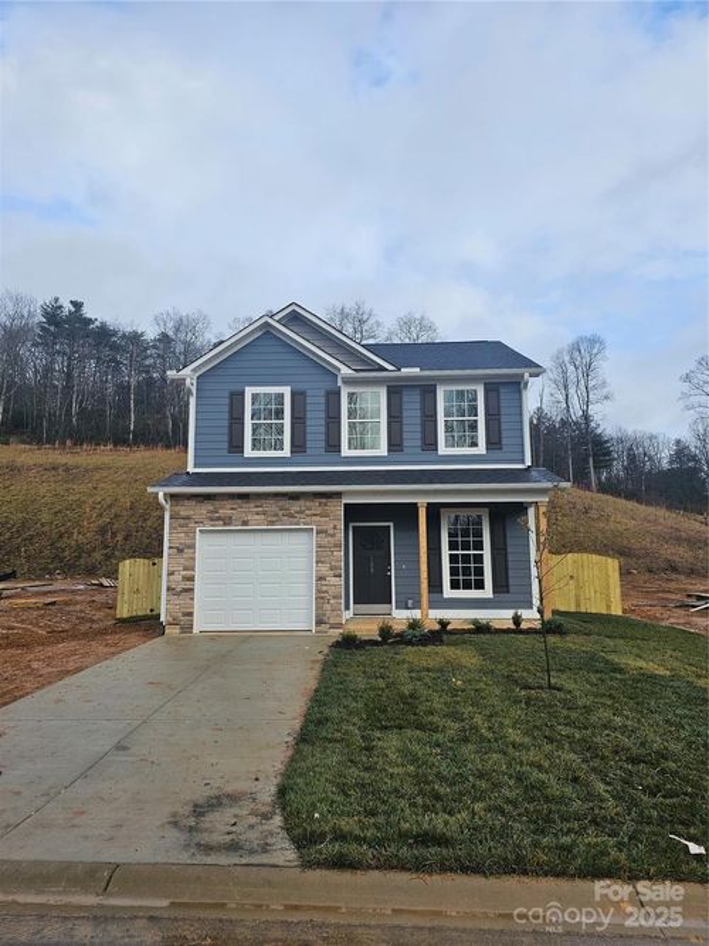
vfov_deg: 73.9
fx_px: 628
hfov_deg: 58.9
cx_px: 354
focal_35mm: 23
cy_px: 473
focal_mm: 6.3
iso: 16
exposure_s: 1/493
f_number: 1.7
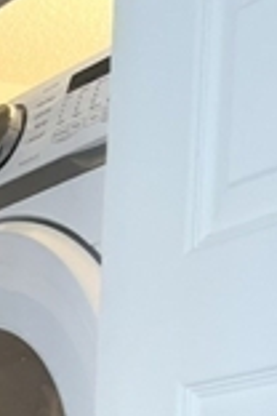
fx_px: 1535
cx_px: -434
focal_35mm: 133
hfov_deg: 9.1
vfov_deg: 13.3
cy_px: 837
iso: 100
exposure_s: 1/120
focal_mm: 5.7
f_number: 1.5
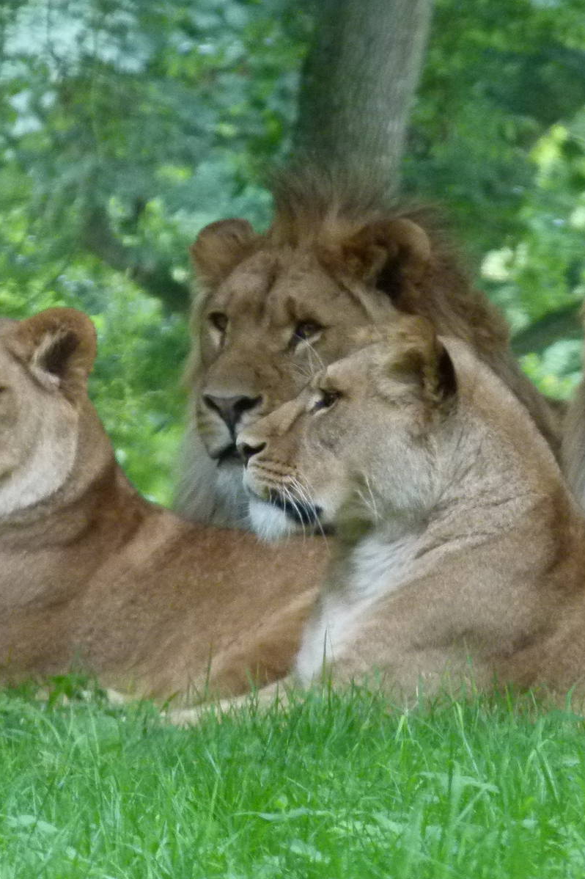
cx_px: 337
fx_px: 30094
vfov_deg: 1.7
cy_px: 440
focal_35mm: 1234
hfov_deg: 1.1
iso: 400
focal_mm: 108
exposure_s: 1/60
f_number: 5.2
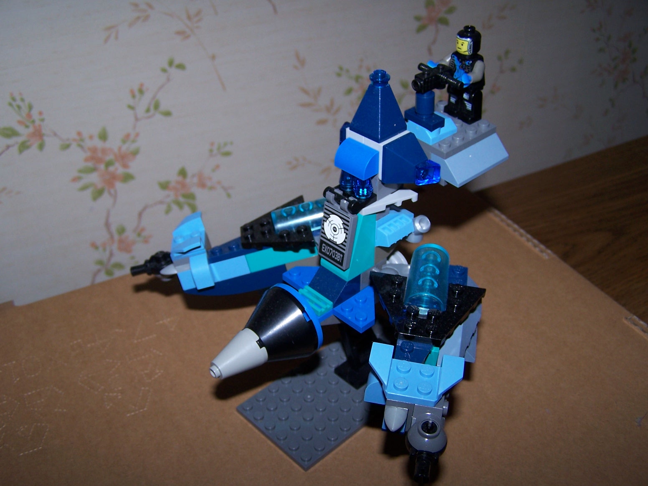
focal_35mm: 38
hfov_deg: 49.0
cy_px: 243
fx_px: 711
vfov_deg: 37.7
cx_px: 324
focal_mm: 6.3
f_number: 2.8
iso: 80
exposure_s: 1/60
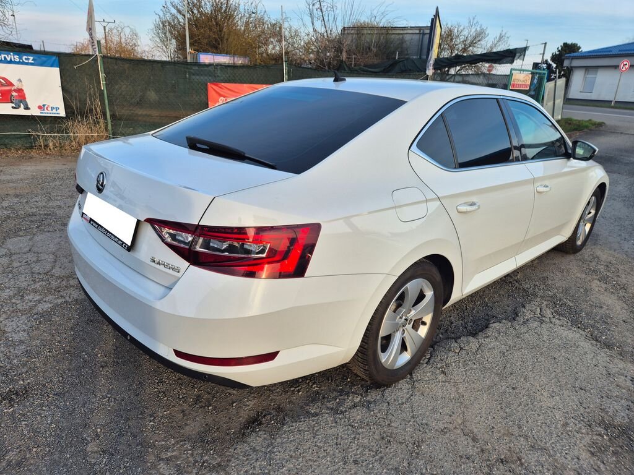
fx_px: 421
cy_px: 238
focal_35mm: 23
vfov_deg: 58.9
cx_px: 317
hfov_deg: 73.9
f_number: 1.8
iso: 25
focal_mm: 5.4
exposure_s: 1/445
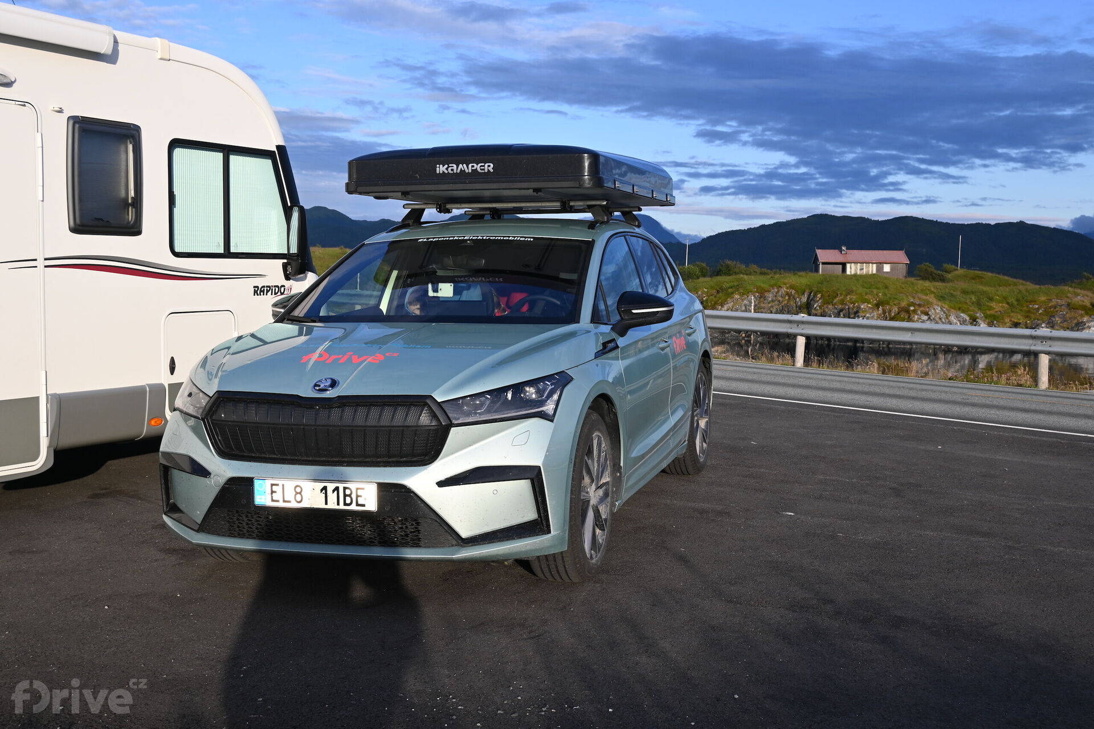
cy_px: 364
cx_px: 547
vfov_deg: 32.4
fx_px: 1253
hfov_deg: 47.2
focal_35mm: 41
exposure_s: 1/250
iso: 100
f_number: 5.6
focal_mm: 27.5
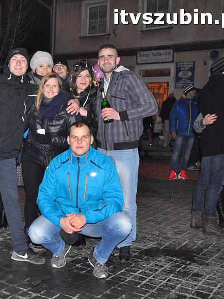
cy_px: 149
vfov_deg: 39.6
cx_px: 24
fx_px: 414
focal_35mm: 48
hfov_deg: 29.1
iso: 3200
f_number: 5.6
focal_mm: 22
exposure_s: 1/60
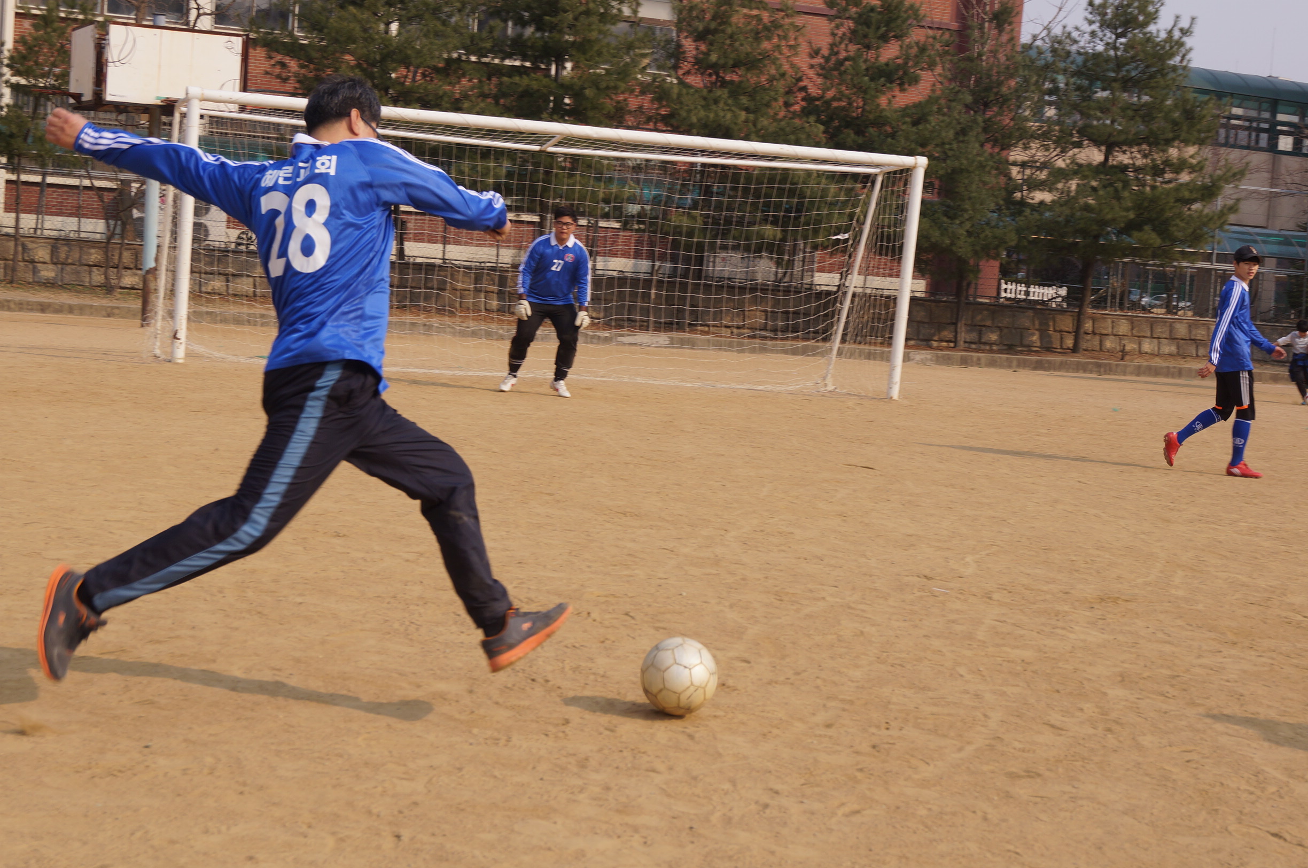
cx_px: 654
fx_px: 2177
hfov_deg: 33.4
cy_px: 434
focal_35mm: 60
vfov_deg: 22.5
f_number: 9
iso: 100
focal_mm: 40
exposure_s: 1/200
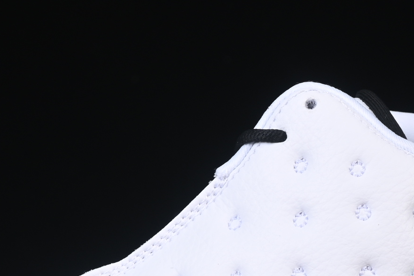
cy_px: 292
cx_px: 159
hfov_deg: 8.7
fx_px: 2725
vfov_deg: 5.8
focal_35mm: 237
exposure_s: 1/80
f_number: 8
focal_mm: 50
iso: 160
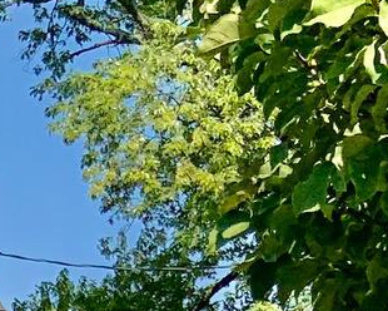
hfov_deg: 9.4
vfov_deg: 7.5
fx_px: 2147
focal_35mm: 187
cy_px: 849
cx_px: -478
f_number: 1.8
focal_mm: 3
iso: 16
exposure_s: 1/2227
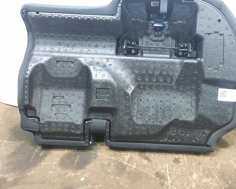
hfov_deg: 55.0
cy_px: 74
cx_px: 148
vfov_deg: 45.5
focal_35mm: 32
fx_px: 224
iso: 400
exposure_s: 1/25
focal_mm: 4.6
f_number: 2
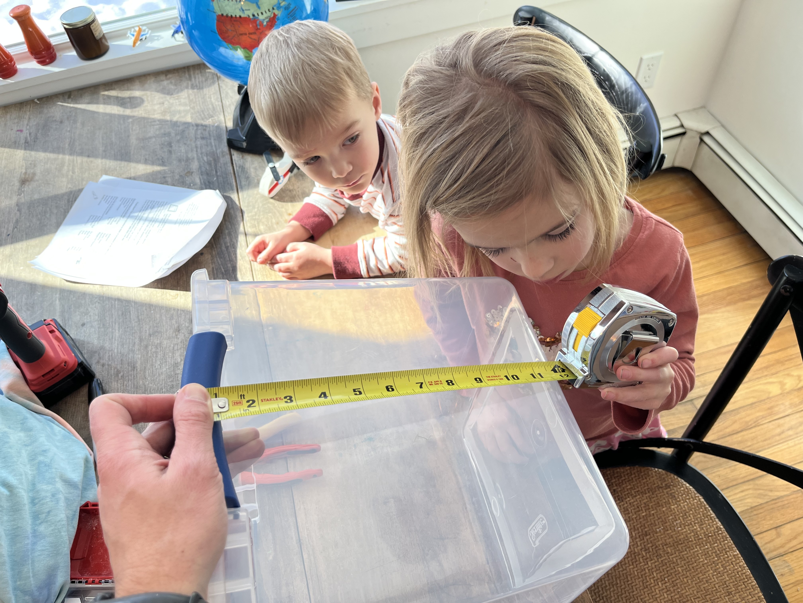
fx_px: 603
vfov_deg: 53.1
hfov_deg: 67.3
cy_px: 302
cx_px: 402
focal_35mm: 26
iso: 40
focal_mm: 5.1
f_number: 1.6
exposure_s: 1/120
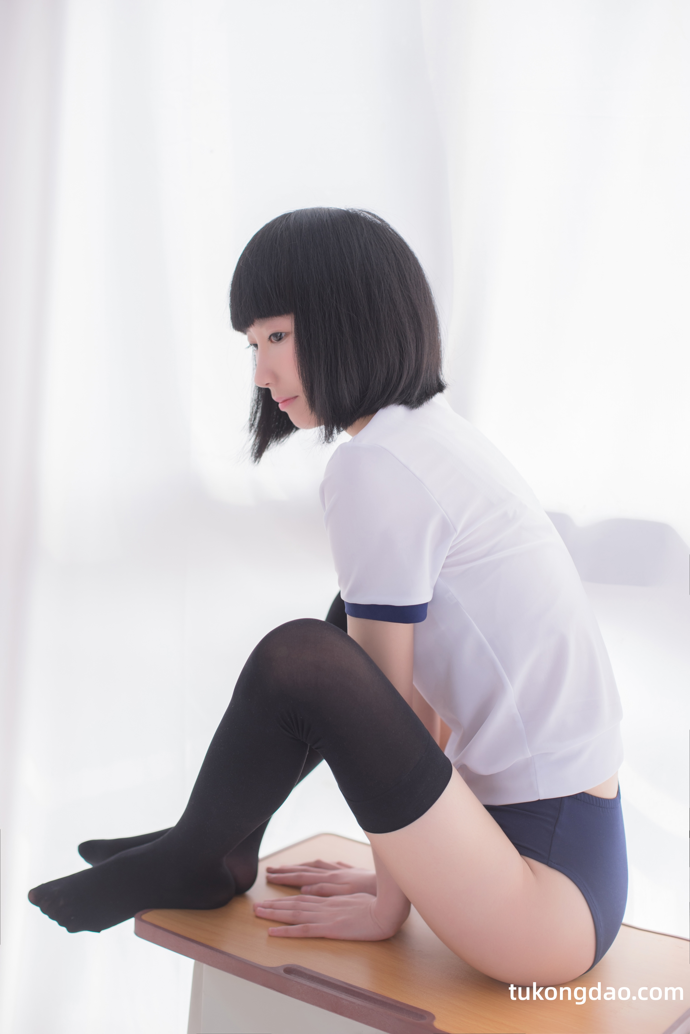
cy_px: 517
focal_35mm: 50
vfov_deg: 39.6
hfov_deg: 27.0
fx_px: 1437
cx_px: 345
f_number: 2.8
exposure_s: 1/80
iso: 200
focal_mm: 50
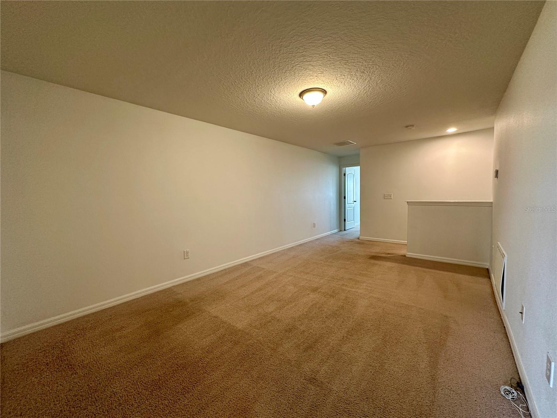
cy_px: 209
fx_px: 225
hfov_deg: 102.1
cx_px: 278
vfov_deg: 85.7
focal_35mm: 14
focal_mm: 2.22
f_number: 2.2
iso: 200
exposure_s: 1/60
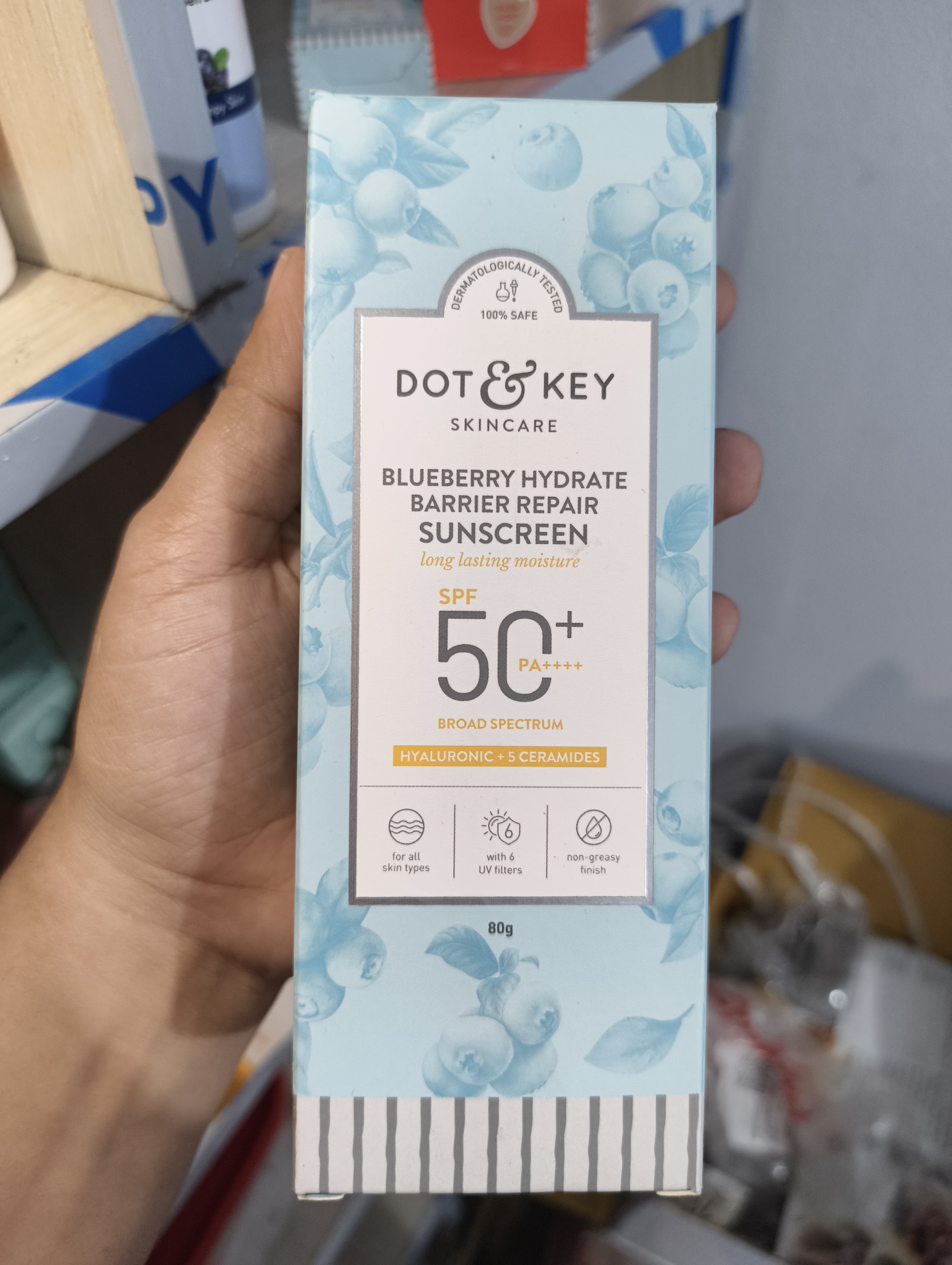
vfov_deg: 71.5
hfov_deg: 56.9
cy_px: 632
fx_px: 878
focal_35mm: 24
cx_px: 476
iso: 1152
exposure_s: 1/50
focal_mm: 5.56
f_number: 1.87
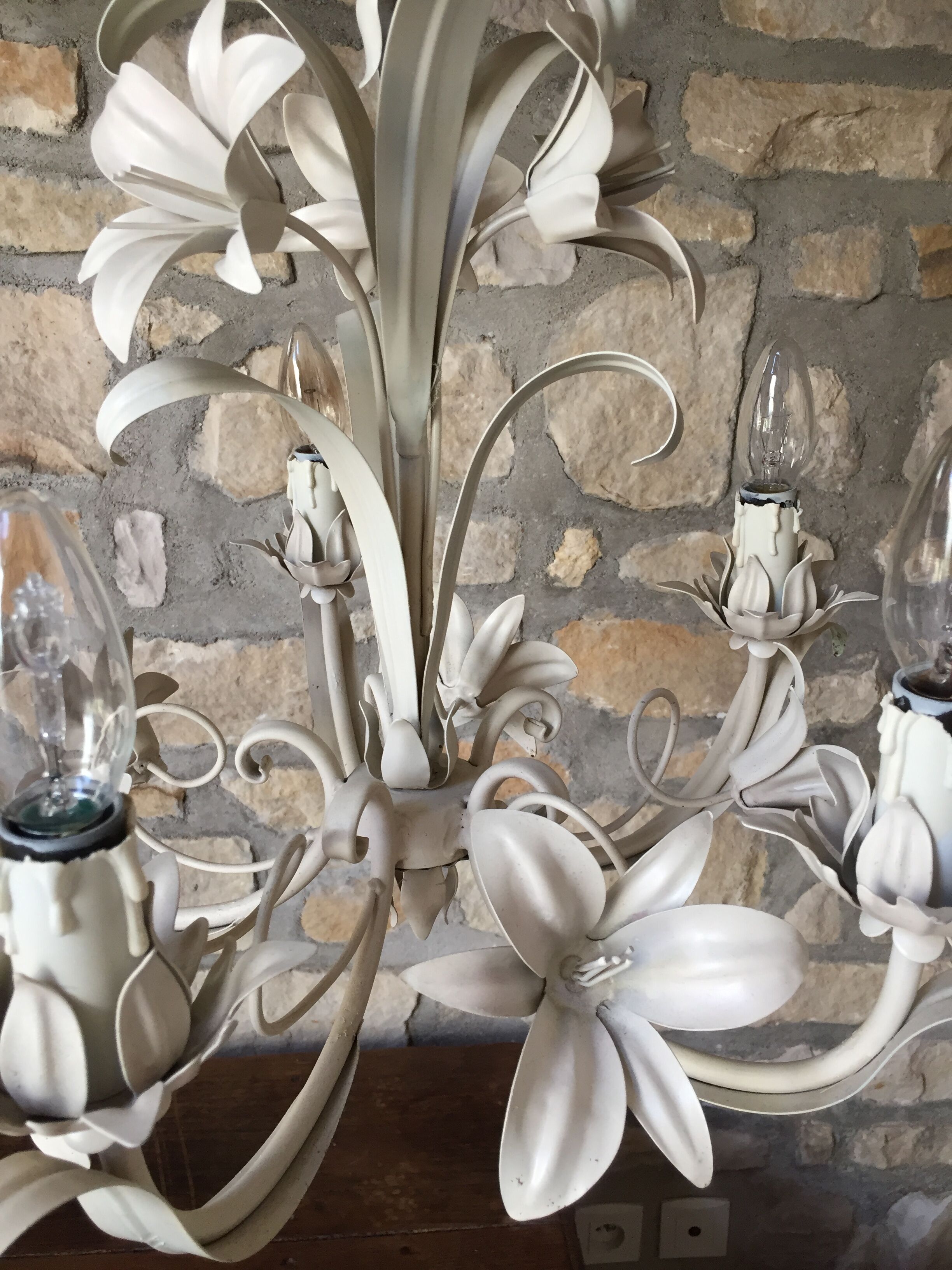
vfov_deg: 61.7
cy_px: 635
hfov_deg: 48.2
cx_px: 476
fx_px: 1063
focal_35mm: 29
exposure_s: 1/33
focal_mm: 4.15
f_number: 2.2
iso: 50
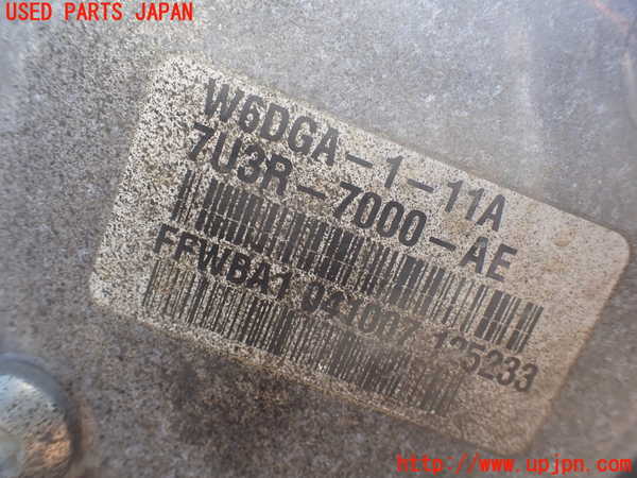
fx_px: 552
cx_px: 318
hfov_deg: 60.0
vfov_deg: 46.8
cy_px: 239
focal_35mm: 30
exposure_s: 1/160
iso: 100
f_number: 3.2
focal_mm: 5.4
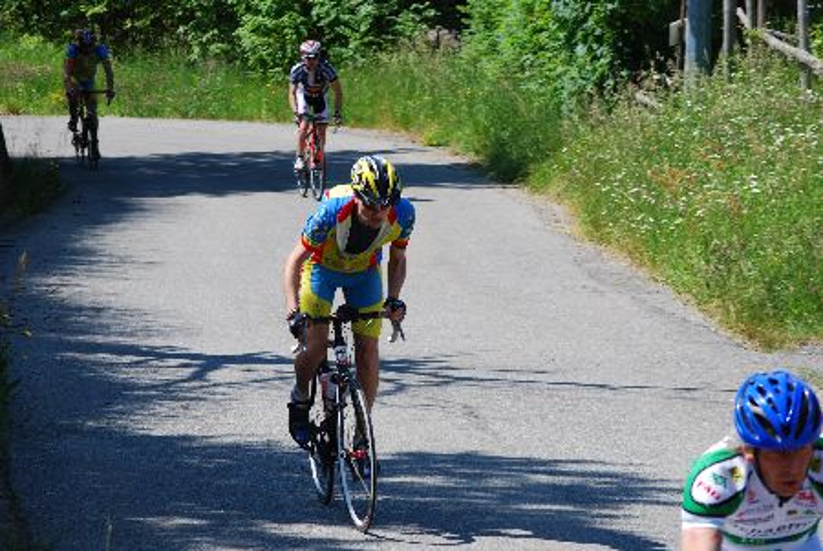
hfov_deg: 10.1
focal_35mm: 202
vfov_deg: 6.8
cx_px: 412
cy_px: 276
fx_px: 4634
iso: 100
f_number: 10
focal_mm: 135
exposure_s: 1/125
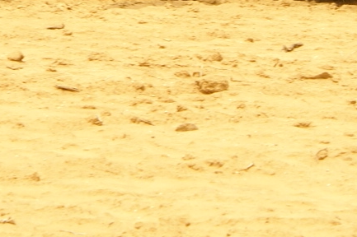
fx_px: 4618
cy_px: -225
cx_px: 273
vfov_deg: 2.9
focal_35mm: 466
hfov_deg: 4.4
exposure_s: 1/160
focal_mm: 70
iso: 100
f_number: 10
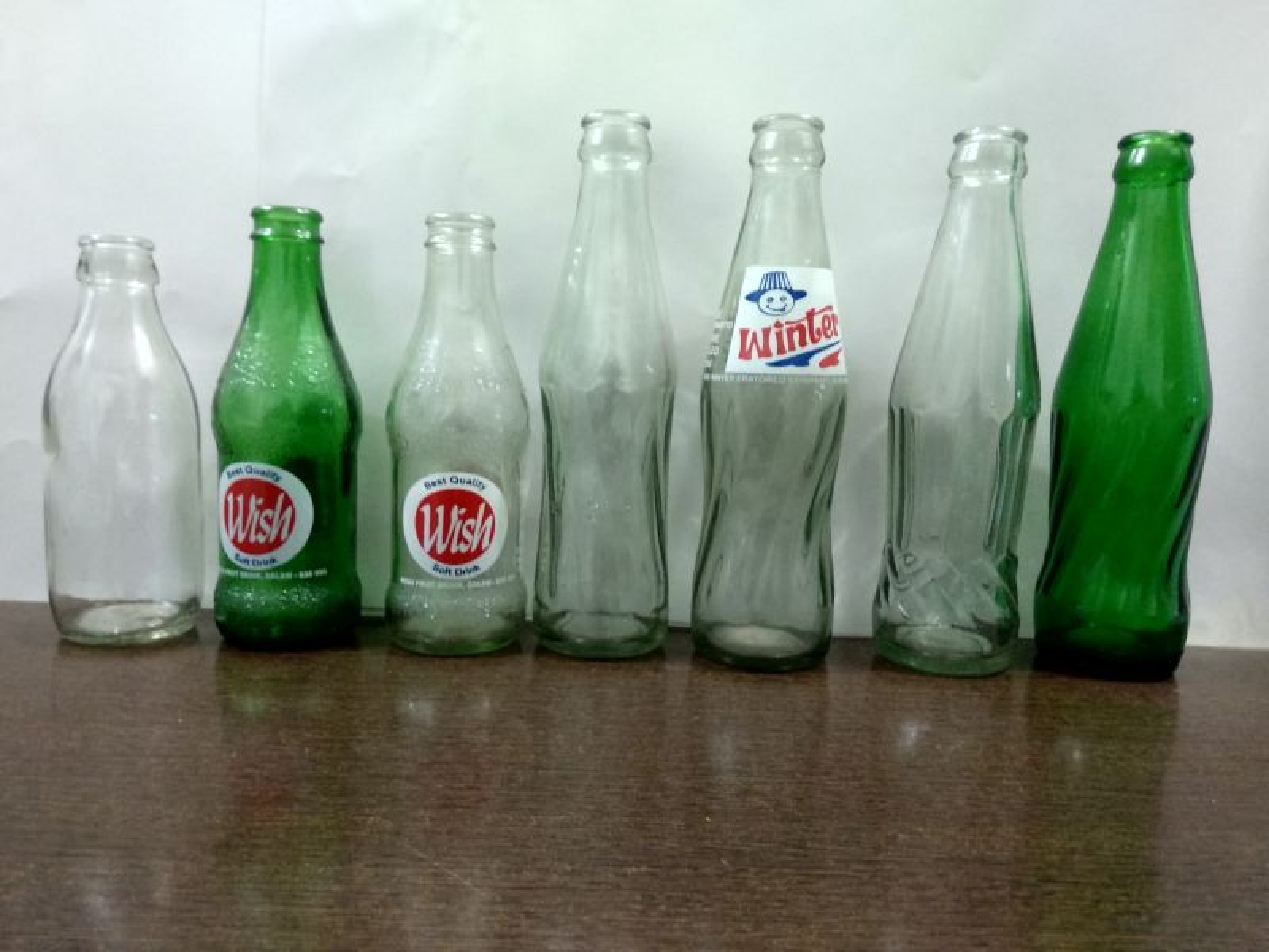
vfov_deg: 53.1
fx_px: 953
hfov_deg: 67.3
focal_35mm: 26
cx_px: 634
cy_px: 476
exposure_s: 1/14
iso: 1600
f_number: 2.2
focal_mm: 3.81
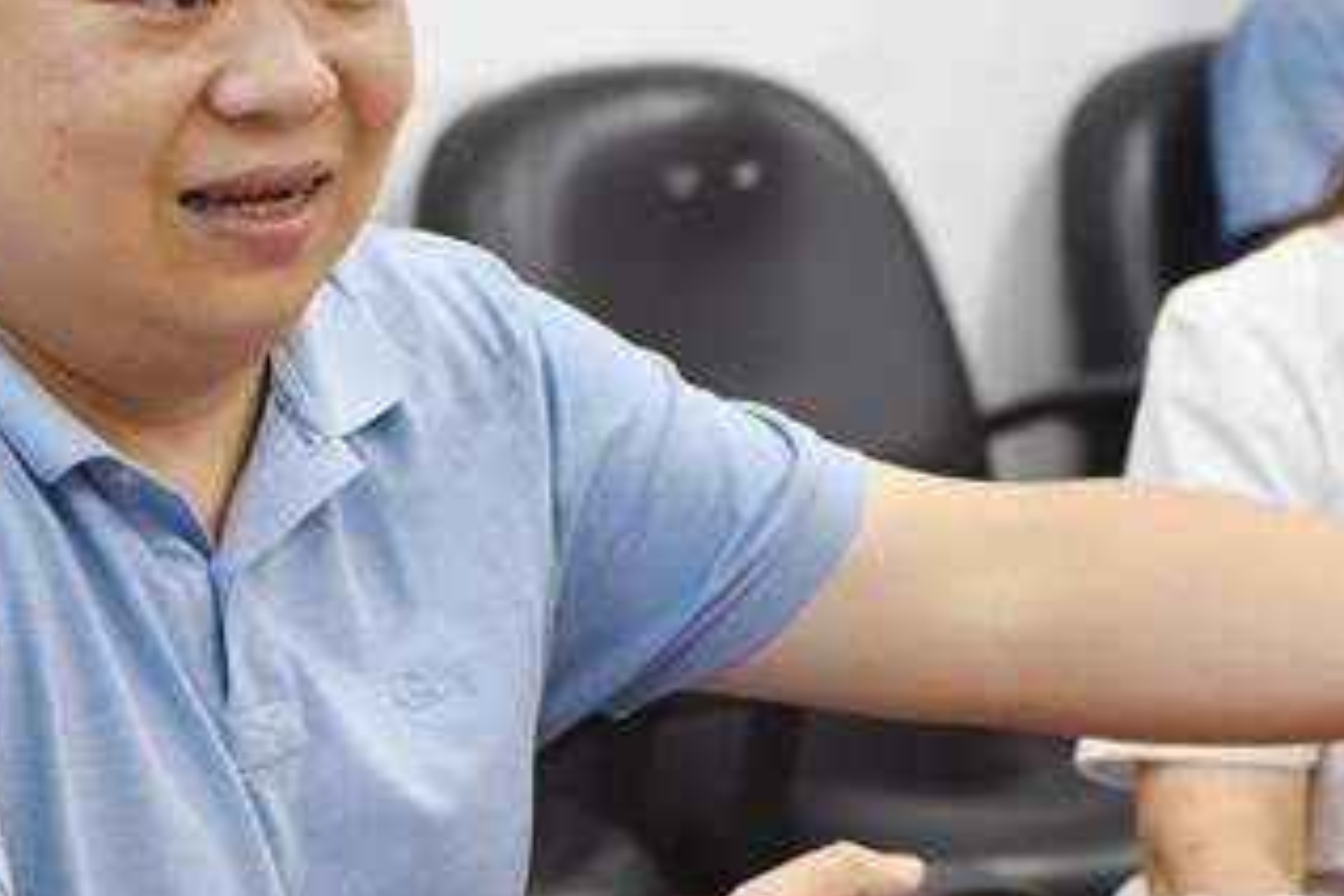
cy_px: 309
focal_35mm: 176
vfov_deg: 7.8
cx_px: 545
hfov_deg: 11.7
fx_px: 6570
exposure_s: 1/80
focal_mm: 70
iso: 1600
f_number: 4.5
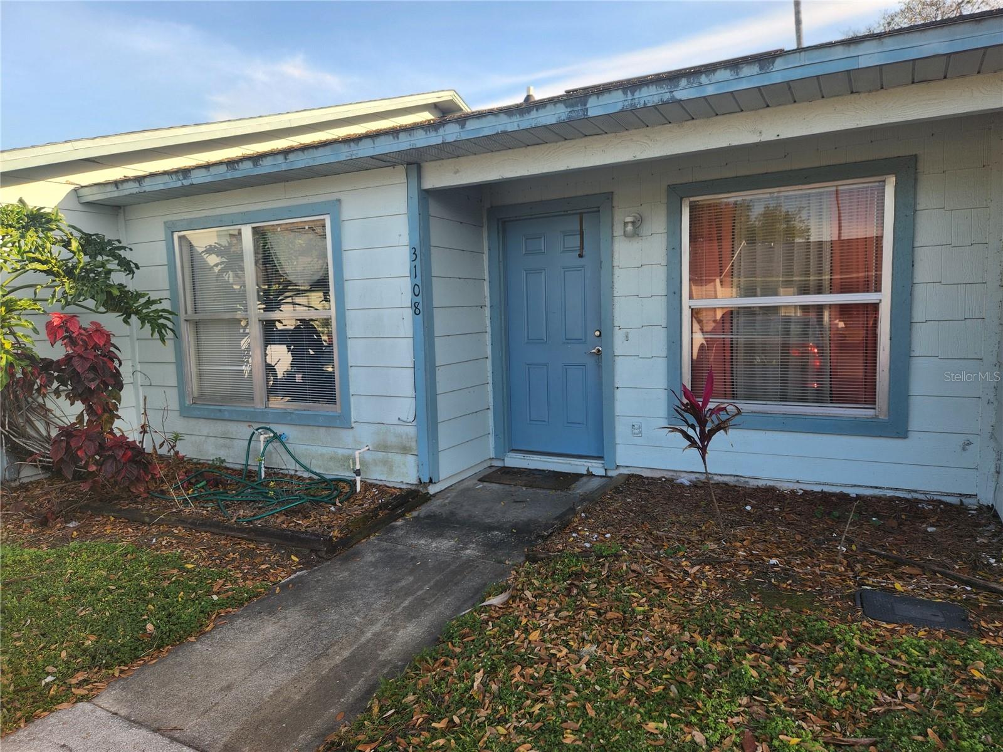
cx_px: 502
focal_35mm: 23
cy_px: 376
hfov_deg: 73.9
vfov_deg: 58.9
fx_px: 666
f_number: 1.8
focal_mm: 5.4
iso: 20
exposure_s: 1/451
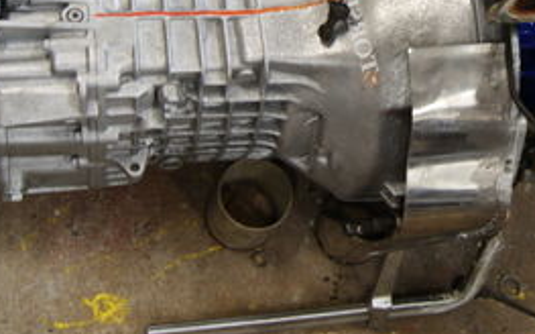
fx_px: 976
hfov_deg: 29.6
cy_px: -14
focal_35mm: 67
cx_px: 460
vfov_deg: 18.8
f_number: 3.5
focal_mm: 18
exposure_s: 1/5
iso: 400
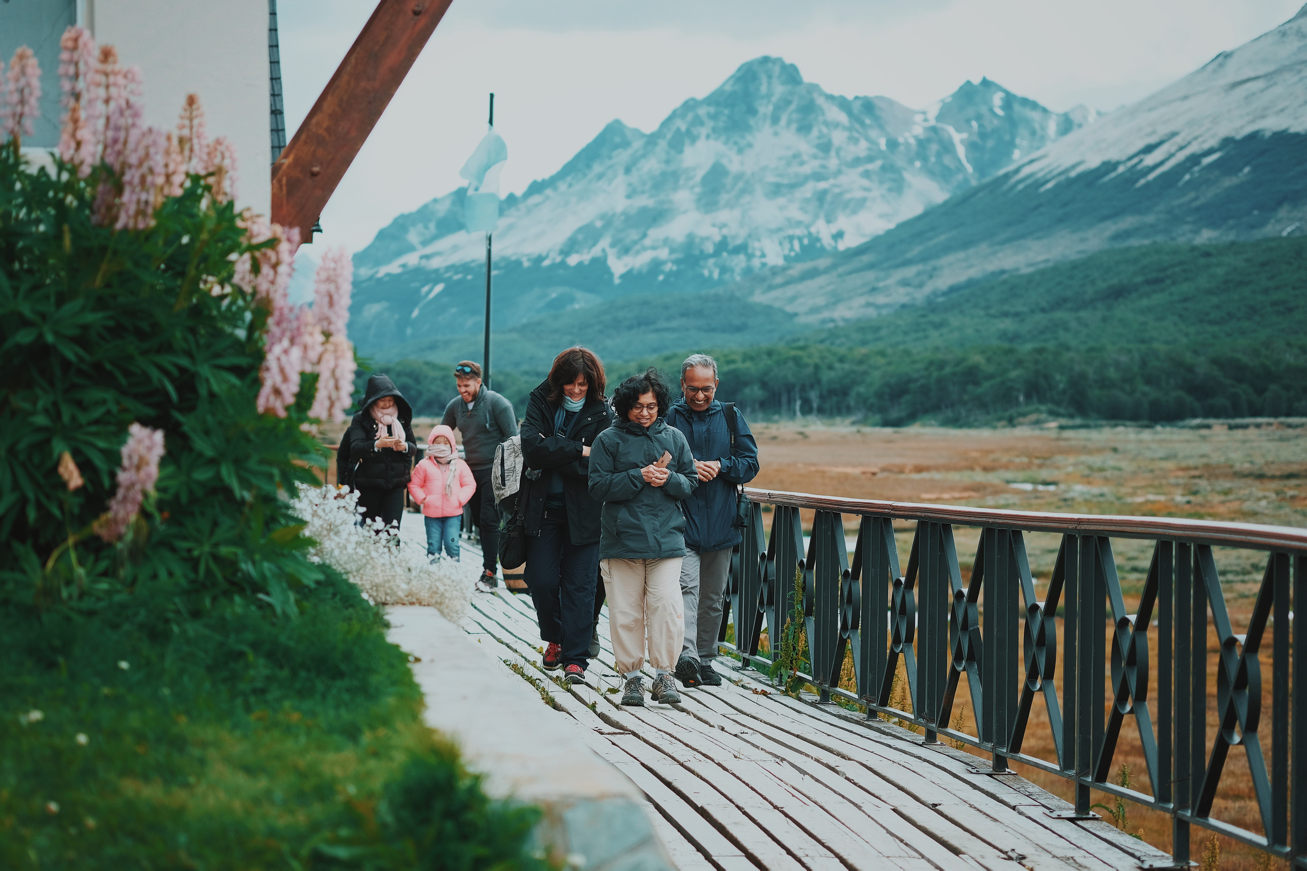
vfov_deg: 15.2
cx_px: 654
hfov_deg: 22.6
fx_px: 3267
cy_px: 436
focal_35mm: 90
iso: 400
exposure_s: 1/1400
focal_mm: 60
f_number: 2.4
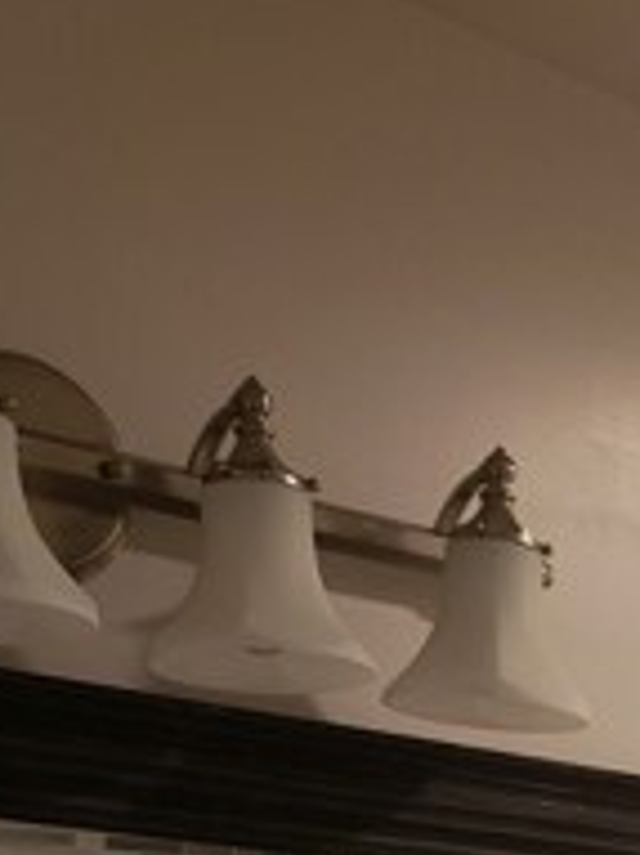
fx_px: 2147
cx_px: 1007
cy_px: 1347
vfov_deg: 19.2
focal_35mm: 87
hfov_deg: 15.4
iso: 160
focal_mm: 4.3
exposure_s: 1/60
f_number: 1.5
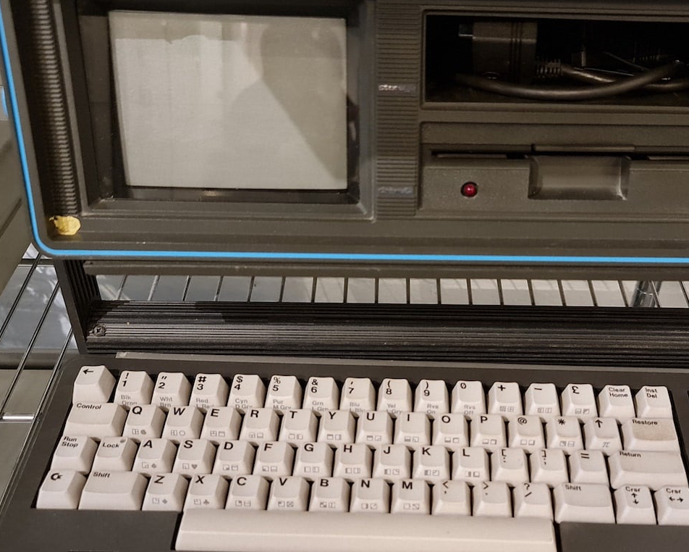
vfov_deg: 36.5
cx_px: 413
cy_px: 279
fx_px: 836
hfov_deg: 44.5
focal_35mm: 41
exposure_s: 1/33
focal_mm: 7
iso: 640
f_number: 1.8
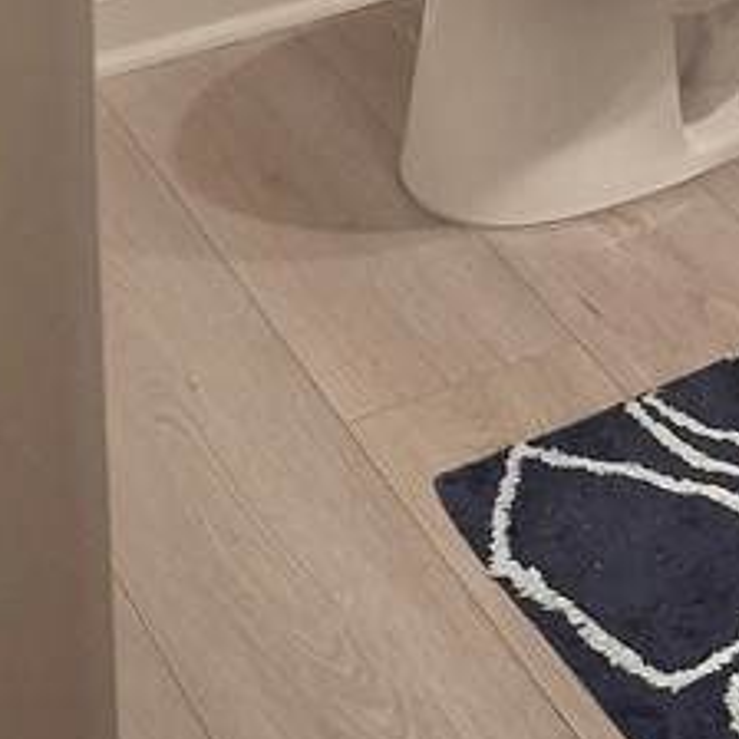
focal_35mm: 101
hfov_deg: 16.6
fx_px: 2439
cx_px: 868
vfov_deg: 14.7
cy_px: -663
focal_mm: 4.69
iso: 160
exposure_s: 1/50
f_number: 1.8
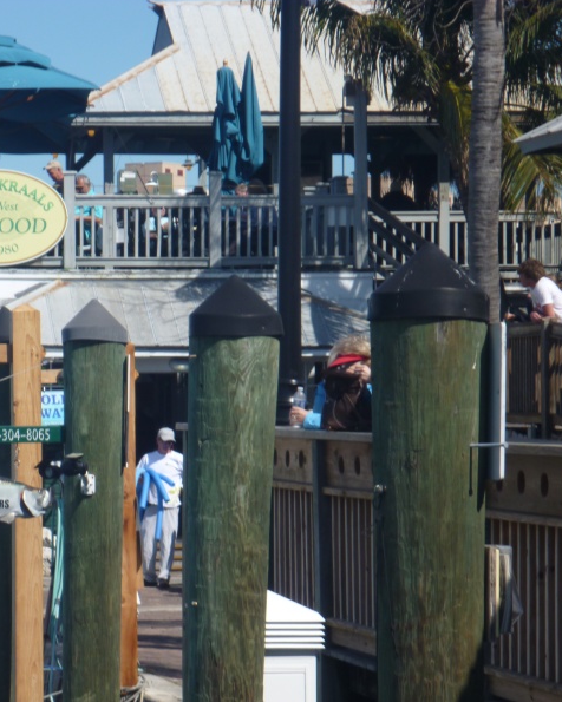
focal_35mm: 168
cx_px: 122
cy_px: 350
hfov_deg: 9.2
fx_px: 3493
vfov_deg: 11.5
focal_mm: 22.8
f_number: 5.9
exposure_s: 1/320
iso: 80
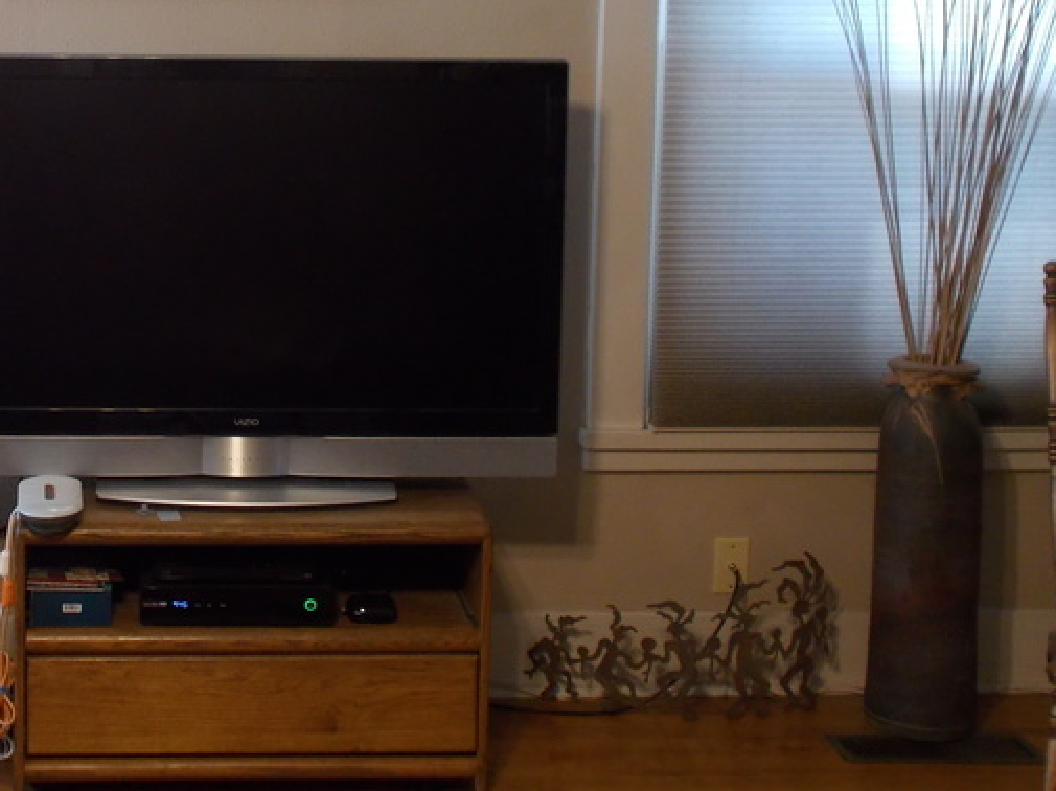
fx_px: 2103
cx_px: 245
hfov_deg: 27.7
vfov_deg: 21.0
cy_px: 155
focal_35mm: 69
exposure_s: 1/20
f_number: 3.6
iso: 200
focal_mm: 6
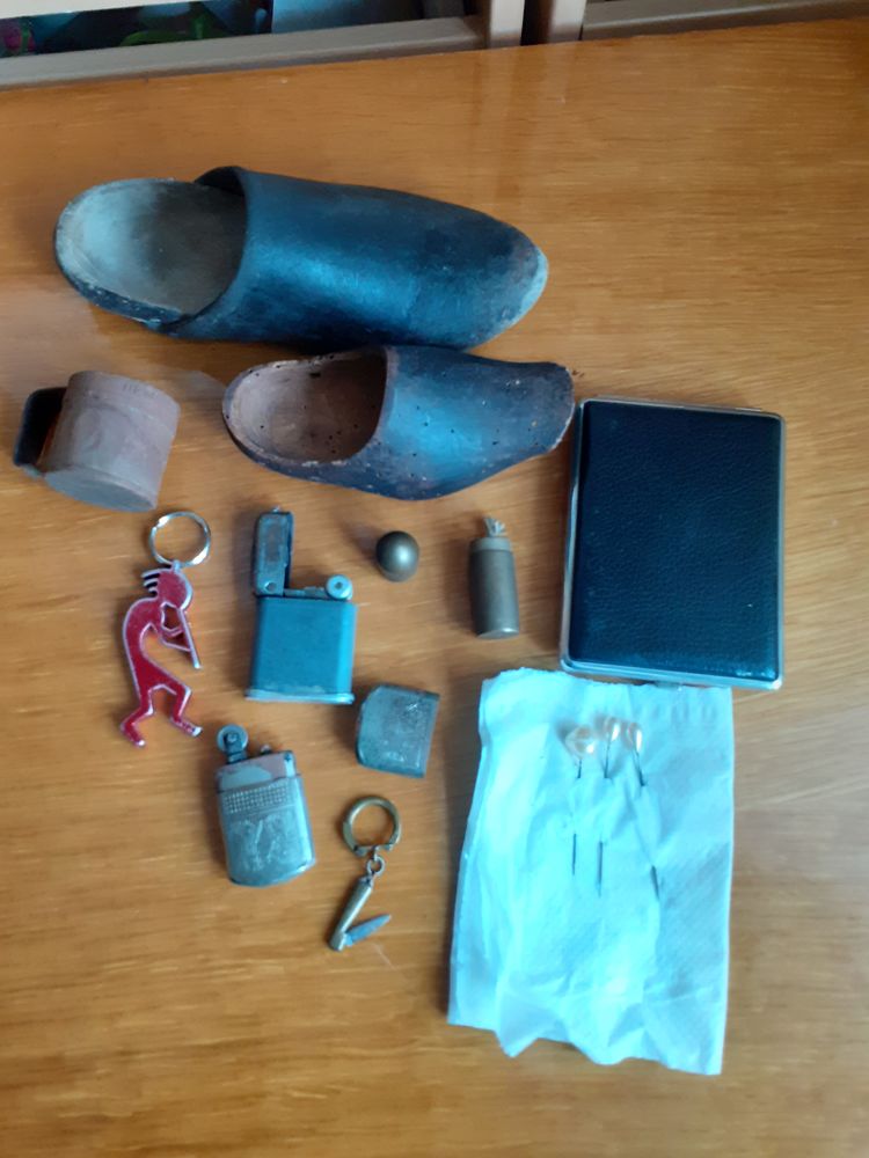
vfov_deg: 65.3
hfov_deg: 51.4
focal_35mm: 27
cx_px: 434
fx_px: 904
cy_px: 579
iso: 250
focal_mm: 3.6
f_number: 1.9
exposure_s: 1/50
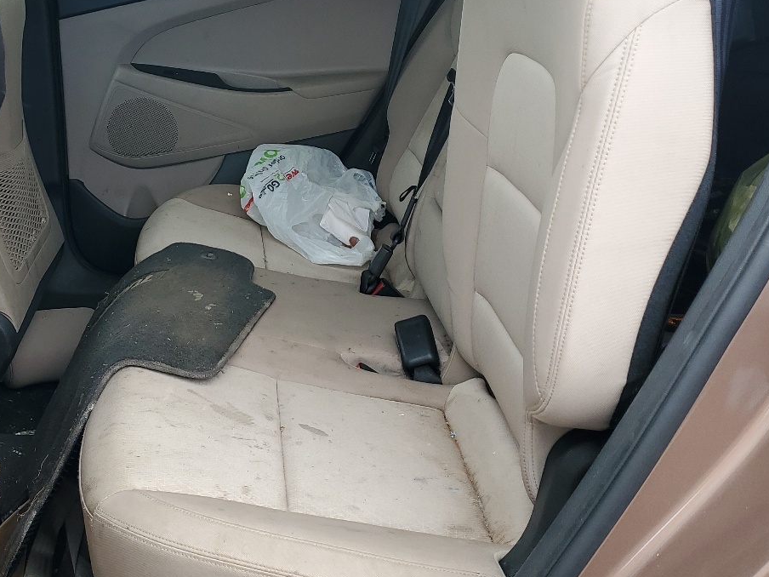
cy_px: 164
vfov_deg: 31.1
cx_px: 219
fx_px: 1022
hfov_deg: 40.4
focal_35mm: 46
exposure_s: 1/127
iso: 50
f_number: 1.5
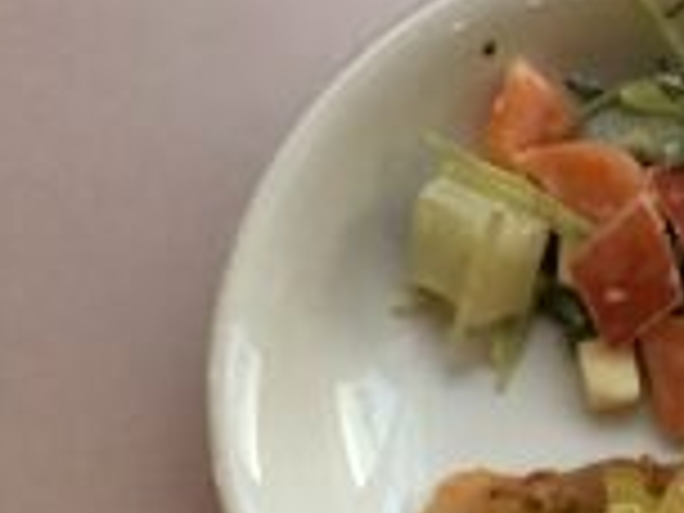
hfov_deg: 18.8
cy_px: 826
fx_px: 2015
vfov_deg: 13.5
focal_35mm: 102
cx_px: 680
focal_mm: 3.3
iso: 25
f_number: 2.4
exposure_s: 1/40
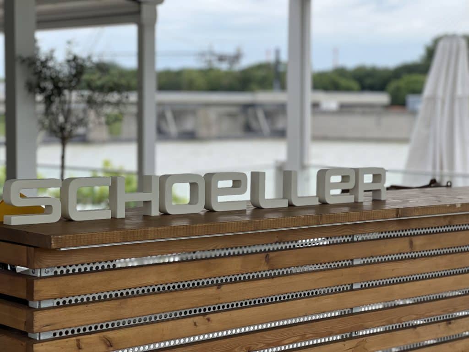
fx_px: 1043
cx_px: 234
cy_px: 176
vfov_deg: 19.1
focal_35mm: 77
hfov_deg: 25.3
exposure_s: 1/464
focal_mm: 9
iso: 32
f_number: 2.8
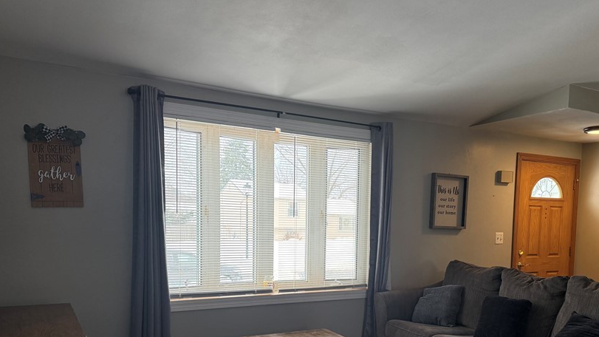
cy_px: 257
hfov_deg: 58.9
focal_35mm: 33
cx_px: 364
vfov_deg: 34.8
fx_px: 524
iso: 200
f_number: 1.78
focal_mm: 6.76
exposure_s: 1/188
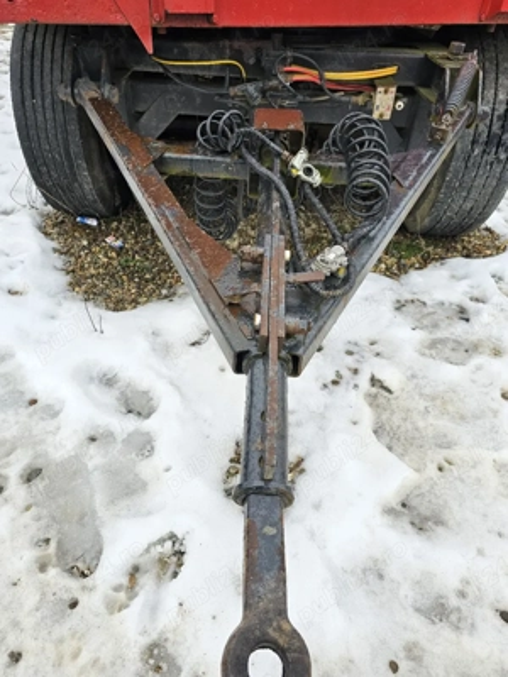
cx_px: 254
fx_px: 450
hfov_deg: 58.9
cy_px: 338
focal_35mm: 23
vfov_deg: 73.9
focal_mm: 6.3
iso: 25
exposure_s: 1/182
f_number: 1.7
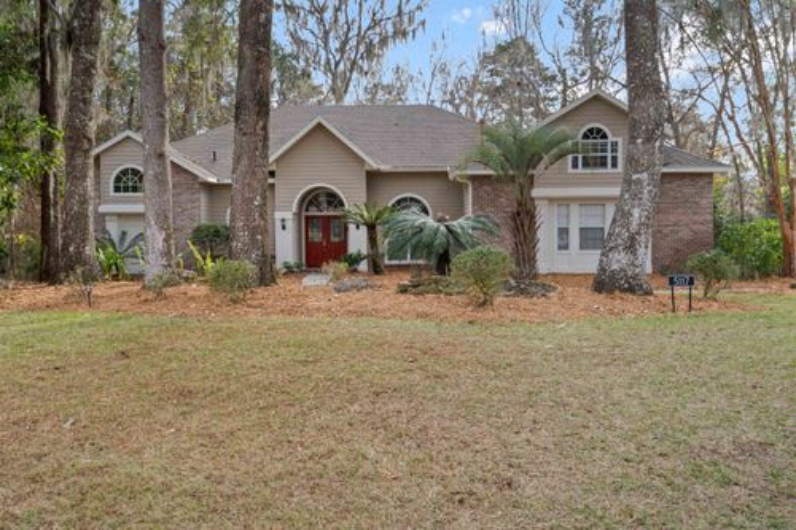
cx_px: 398
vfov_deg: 43.6
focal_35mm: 30
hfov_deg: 61.9
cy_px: 265
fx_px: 663
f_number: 22
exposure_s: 1/10
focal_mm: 30
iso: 250
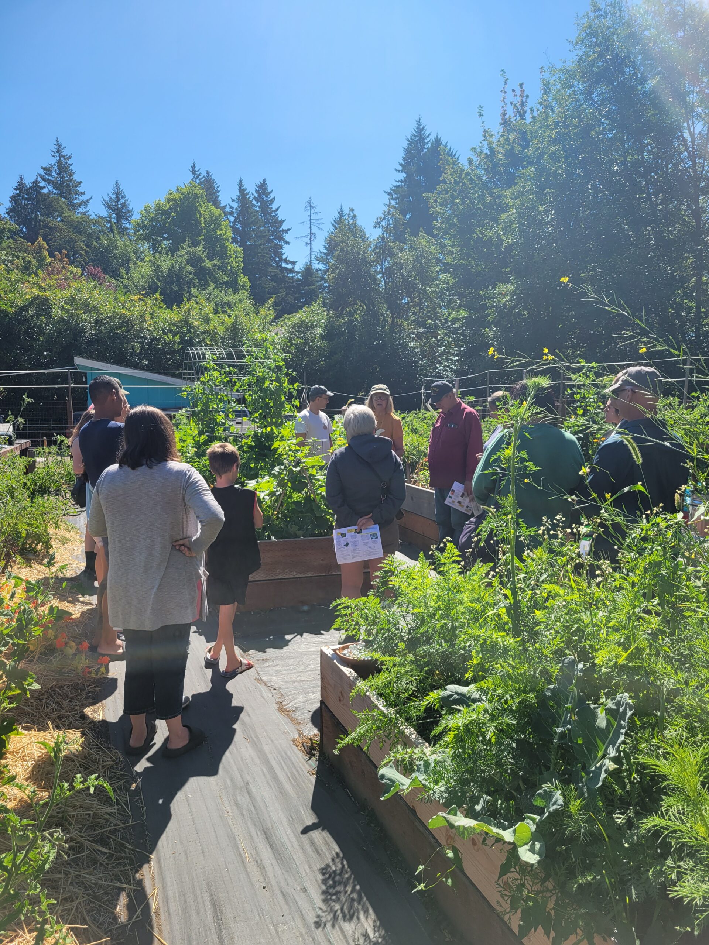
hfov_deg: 53.1
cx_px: 354
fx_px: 710
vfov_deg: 67.3
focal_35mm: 26
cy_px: 472
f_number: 1.8
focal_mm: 5.4
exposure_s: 1/1946
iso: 40
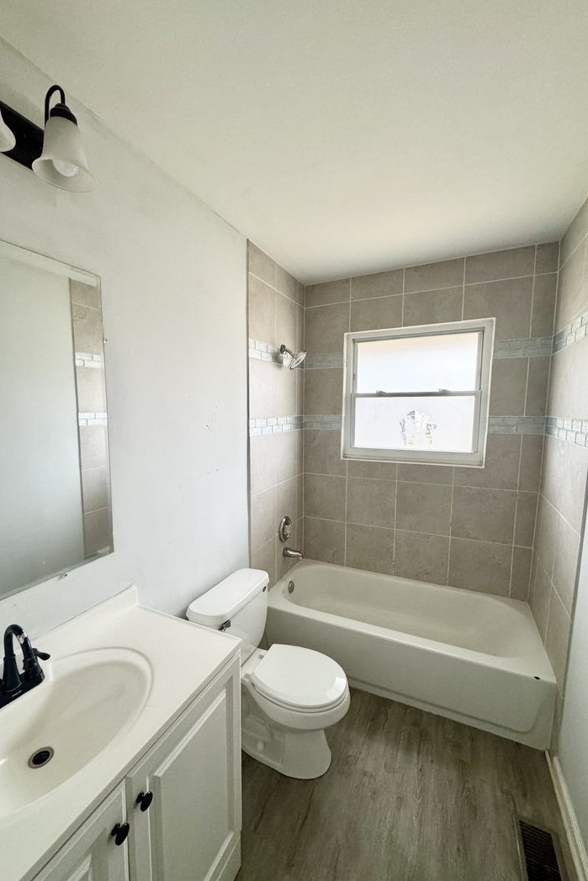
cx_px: 265
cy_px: 451
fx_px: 367
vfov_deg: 100.4
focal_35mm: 15
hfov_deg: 77.1
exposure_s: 1/60
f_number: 2.2
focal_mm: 2.22
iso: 400
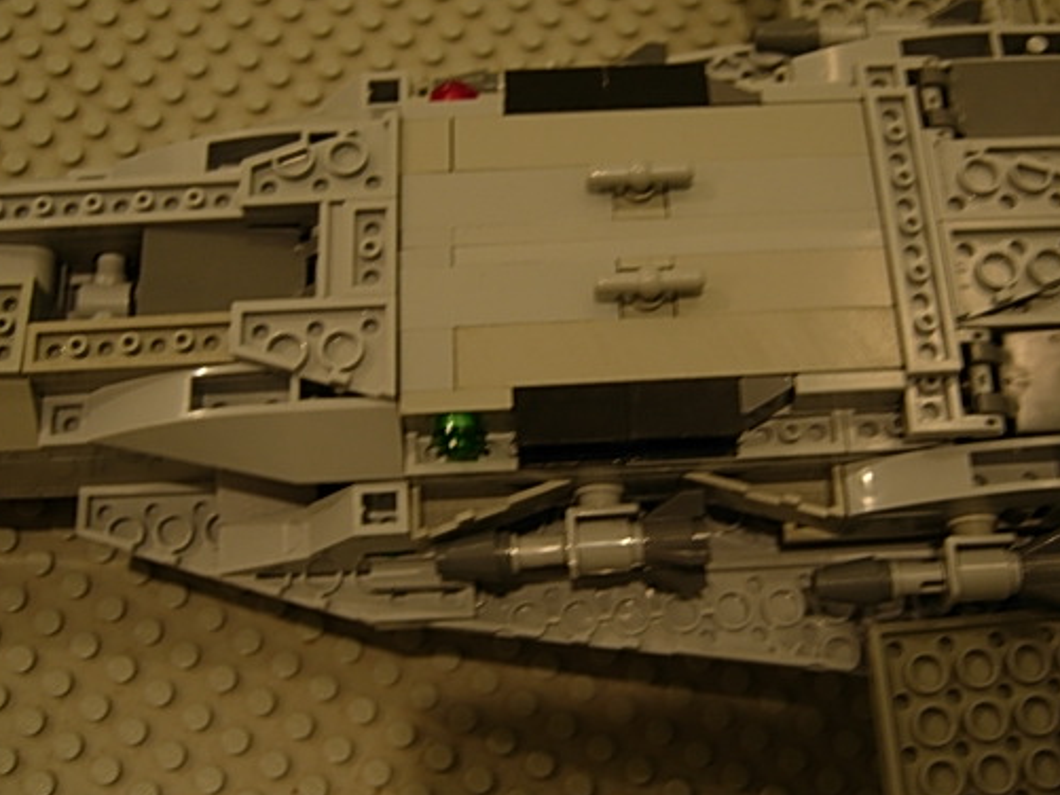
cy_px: 345
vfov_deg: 31.5
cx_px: 611
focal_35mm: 46
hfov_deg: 41.1
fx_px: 1409
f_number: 2.7
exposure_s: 1/4
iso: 70
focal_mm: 7.5
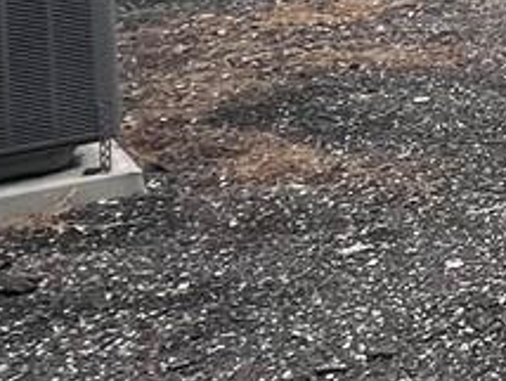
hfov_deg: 13.0
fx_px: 1419
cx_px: 1334
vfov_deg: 13.9
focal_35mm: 97
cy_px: -260
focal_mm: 1.57
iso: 32
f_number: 1.8
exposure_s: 1/1845
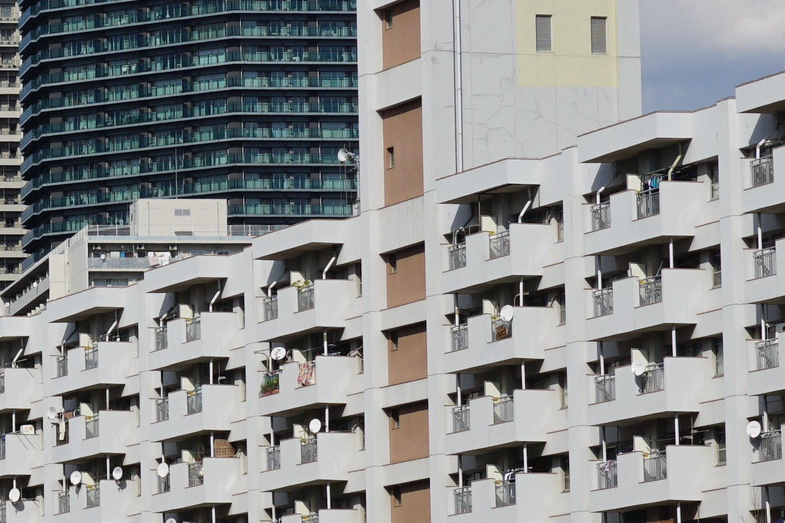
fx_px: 5603
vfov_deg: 5.3
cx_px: -227
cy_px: 283
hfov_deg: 7.9
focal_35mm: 257
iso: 100
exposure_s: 1/250
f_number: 11
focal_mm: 43
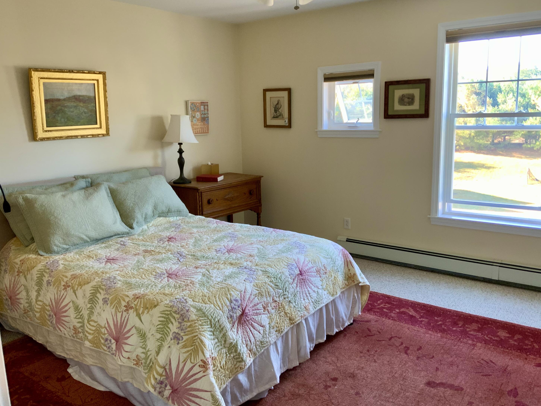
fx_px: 469
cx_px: 280
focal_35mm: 30
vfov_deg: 46.8
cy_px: 198
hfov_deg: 60.0
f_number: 1.8
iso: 100
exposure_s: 1/60
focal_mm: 3
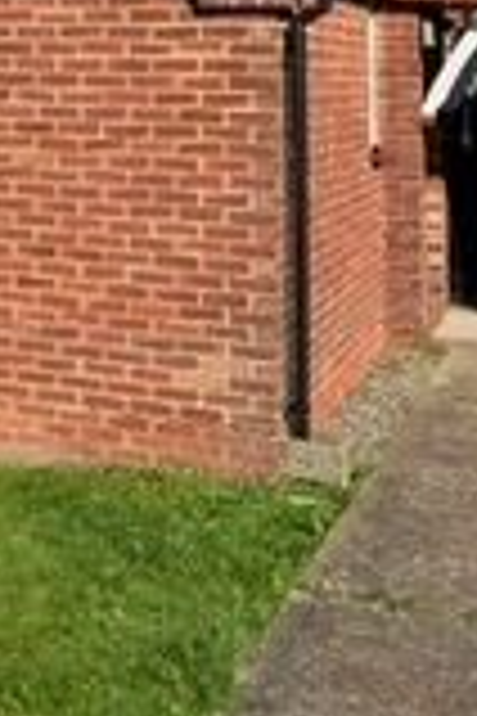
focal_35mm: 66
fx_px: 1312
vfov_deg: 27.9
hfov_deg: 18.9
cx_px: -171
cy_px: -65
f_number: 8
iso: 100
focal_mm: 10
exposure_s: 1/250
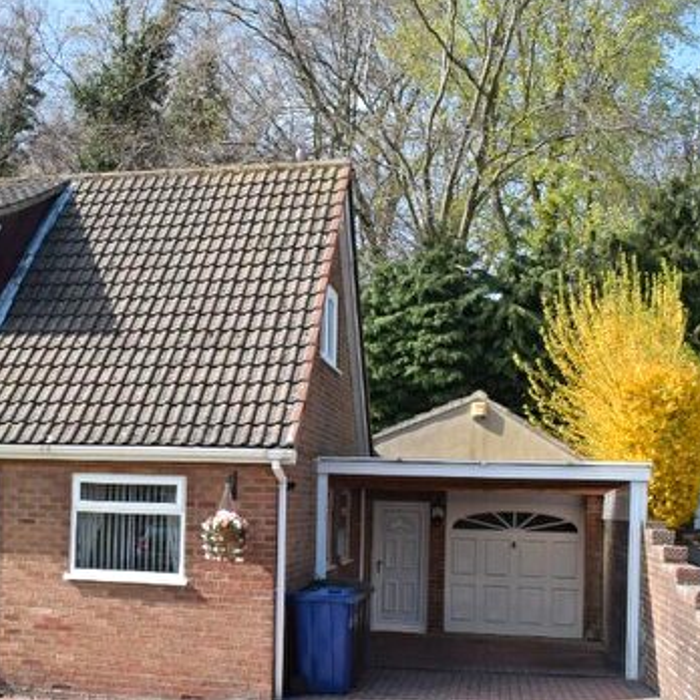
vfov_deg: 31.5
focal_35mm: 54
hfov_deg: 30.7
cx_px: 109
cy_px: 464
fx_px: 1232
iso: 800
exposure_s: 1/250
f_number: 18
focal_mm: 21
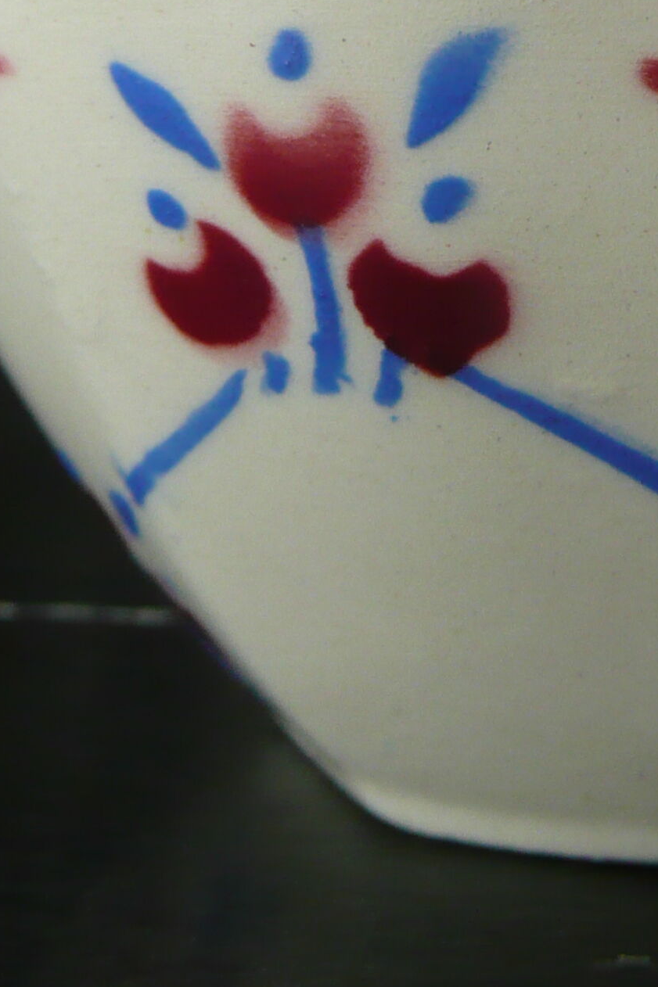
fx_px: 1782
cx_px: 556
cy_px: 178
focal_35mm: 65
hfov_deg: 20.6
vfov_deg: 30.1
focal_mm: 4.6
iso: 200
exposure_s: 1/8
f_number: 3.3
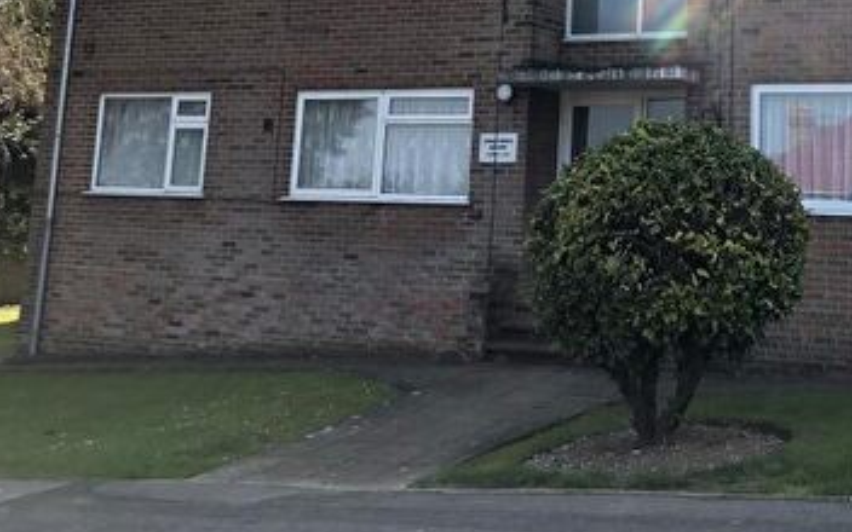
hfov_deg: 33.7
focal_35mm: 59
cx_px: 663
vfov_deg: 21.1
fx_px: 1370
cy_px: -33
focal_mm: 3.99
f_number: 1.8
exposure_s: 1/857
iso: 20
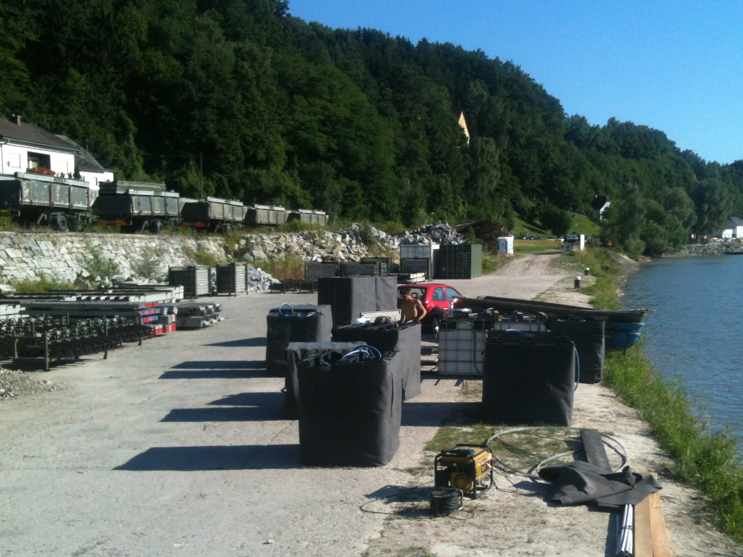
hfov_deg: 42.7
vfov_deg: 32.8
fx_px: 944
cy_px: 338
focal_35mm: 44
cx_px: 459
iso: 64
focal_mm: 3.85
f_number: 2.8
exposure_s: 1/1059
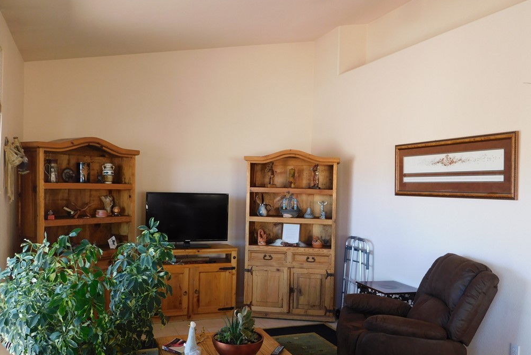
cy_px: 198
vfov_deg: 41.1
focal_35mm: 32
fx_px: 472
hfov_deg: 58.7
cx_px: 271
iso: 160
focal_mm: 5.3
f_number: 3.2
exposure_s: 1/30
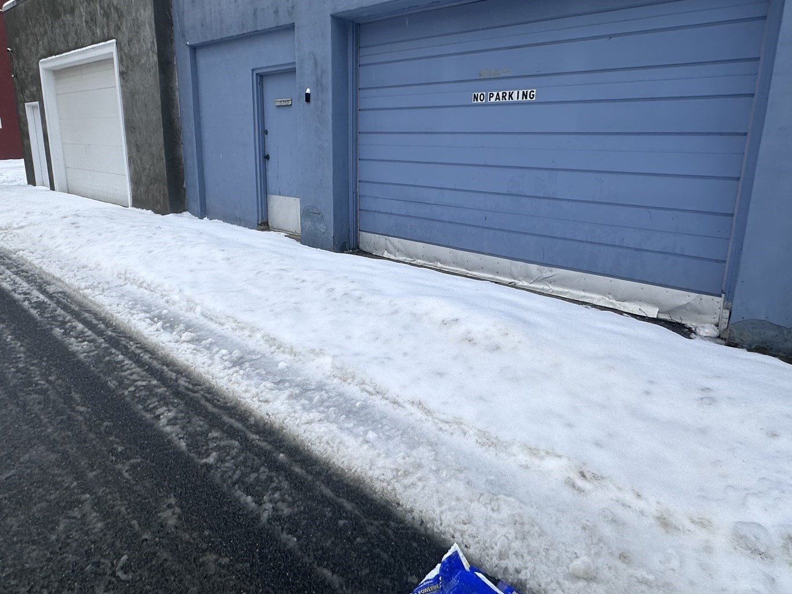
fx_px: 481
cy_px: 235
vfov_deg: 62.8
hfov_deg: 78.9
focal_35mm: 21
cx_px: 380
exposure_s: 1/375
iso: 40
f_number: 2.2
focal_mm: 2.22
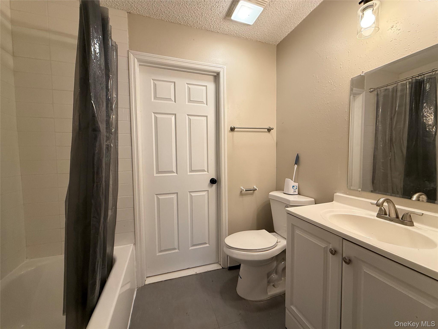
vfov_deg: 85.7
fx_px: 177
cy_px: 164
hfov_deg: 102.1
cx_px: 219
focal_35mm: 14
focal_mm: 2.22
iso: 320
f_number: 2.2
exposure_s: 1/120
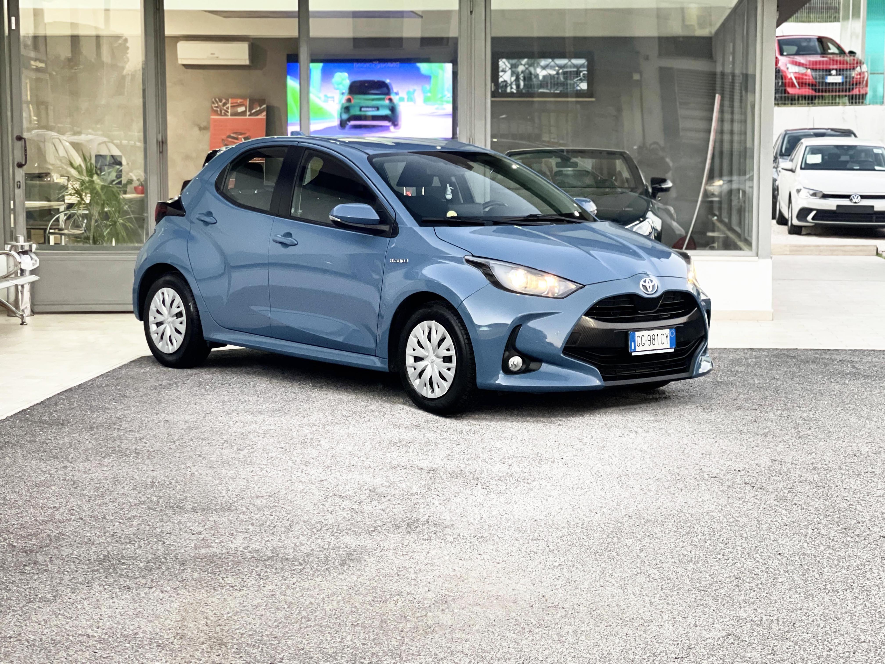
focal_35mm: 64
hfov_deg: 30.3
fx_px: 1636
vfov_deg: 22.9
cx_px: 442
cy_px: 332
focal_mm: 7.5
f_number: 2.2
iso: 320
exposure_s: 1/40
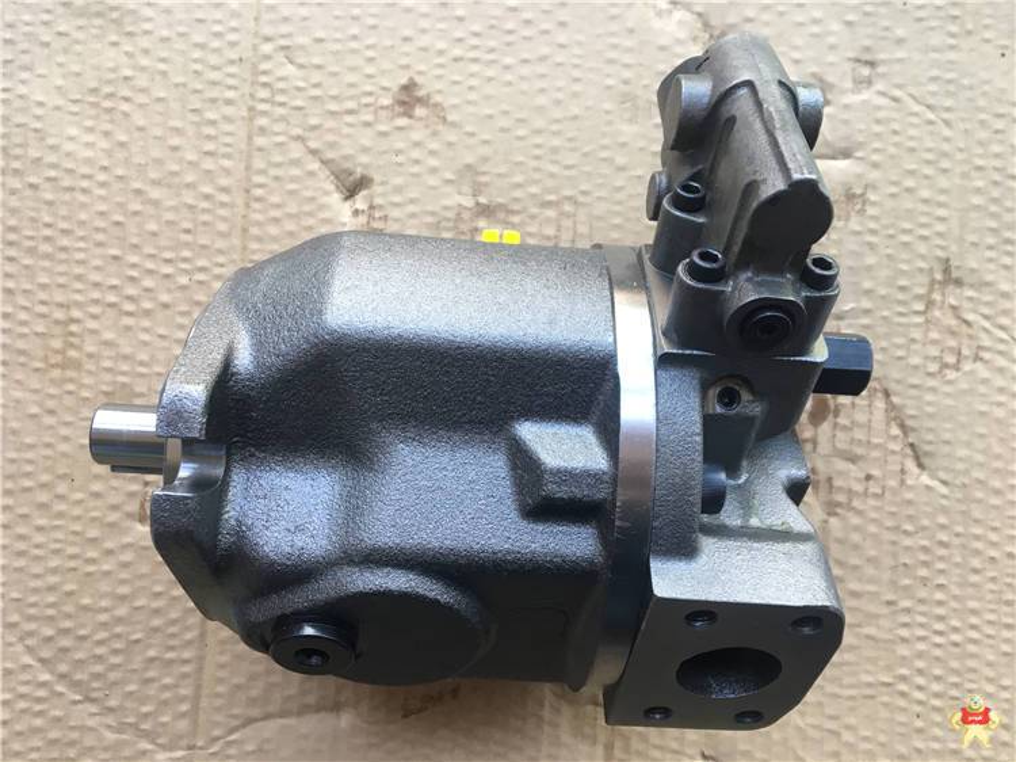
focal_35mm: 29
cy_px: 381
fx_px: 851
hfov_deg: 61.7
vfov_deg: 48.2
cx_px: 508
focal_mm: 4.15
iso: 32
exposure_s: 1/33
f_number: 2.2
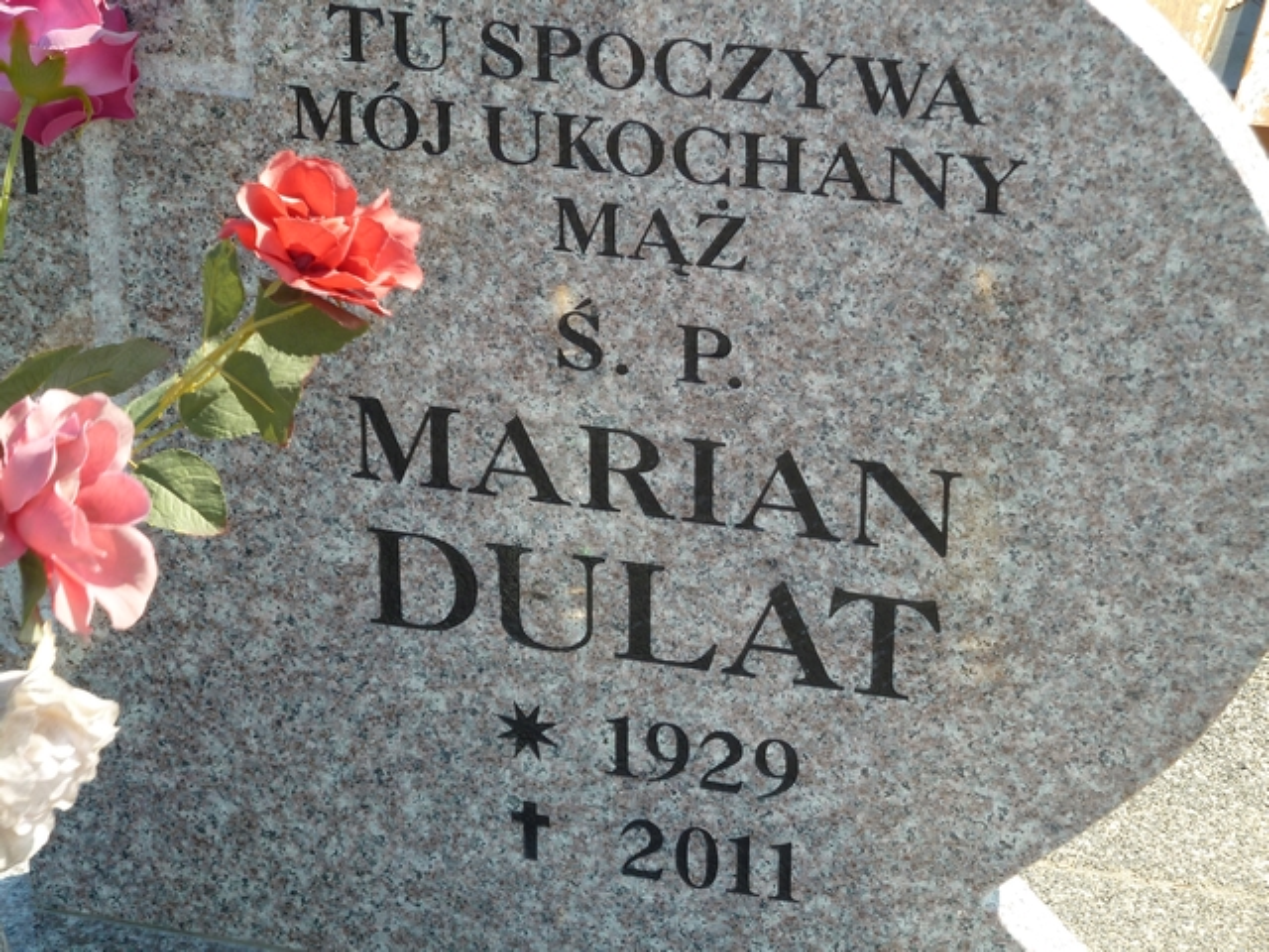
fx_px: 3813
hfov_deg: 18.9
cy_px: 476
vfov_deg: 14.2
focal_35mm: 104
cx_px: 634
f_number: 4.3
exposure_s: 1/200
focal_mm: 17
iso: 80
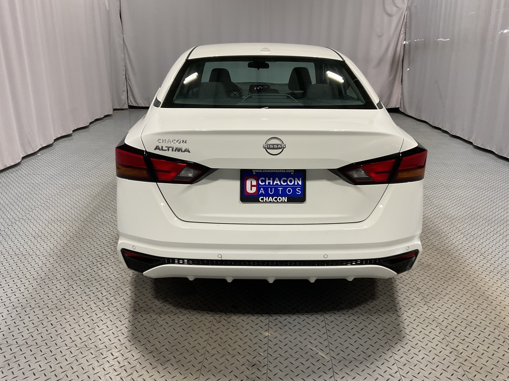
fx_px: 426
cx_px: 254
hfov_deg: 61.7
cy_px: 190
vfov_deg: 48.2
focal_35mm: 29
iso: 50
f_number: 1.8
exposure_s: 1/100
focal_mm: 3
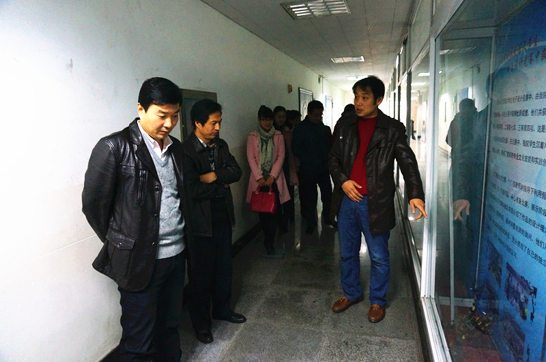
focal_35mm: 24
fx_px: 363
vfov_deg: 53.0
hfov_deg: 73.8
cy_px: 181
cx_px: 273
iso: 3200
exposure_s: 1/125
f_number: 3.5
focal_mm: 16
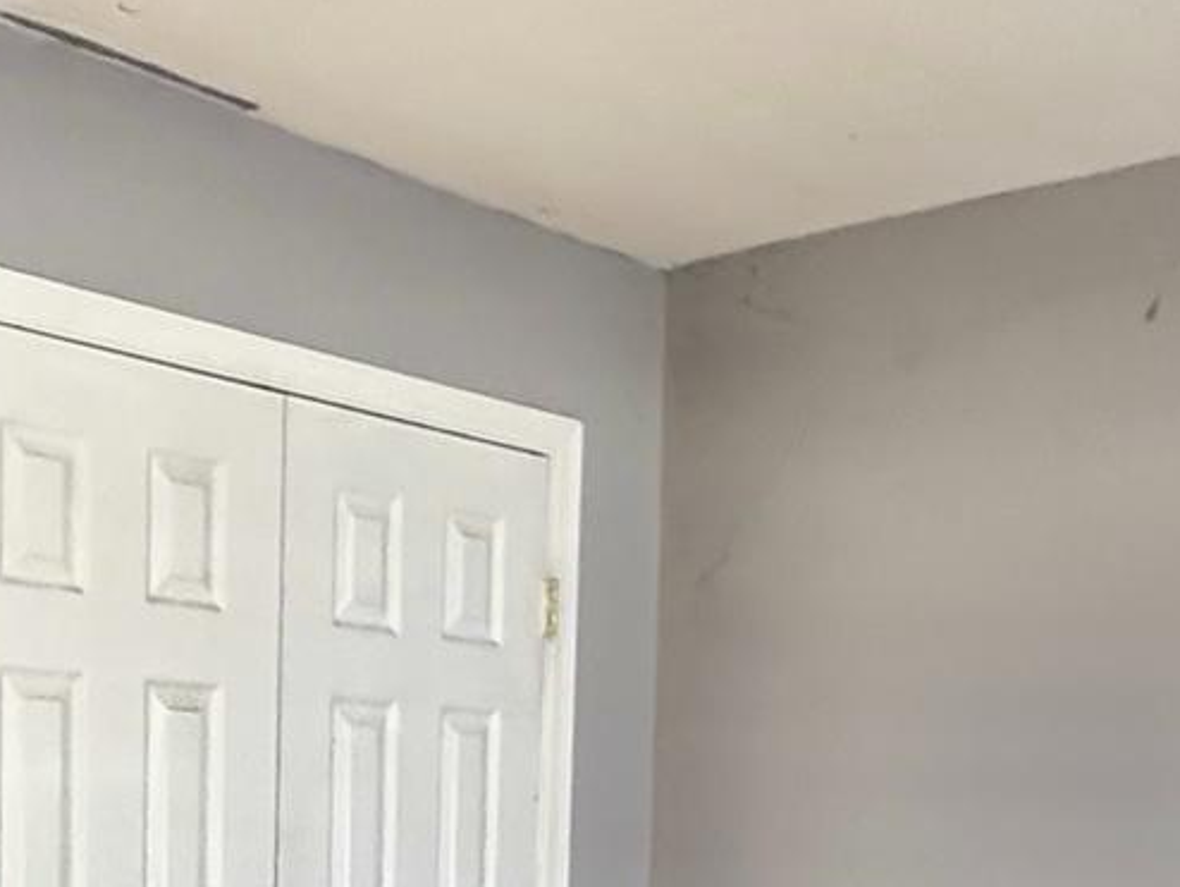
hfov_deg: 32.8
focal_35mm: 58
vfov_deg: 23.4
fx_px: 1978
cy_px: 1021
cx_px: 351
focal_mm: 2.22
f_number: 2.2
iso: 640
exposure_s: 1/60
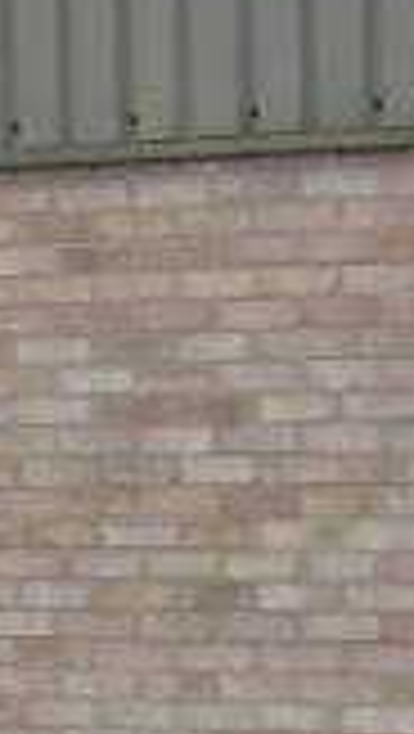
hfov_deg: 4.9
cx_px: -702
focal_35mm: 240
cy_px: 1378
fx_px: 4672
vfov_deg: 8.6
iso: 80
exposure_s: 1/250
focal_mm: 5.8
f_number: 2.8
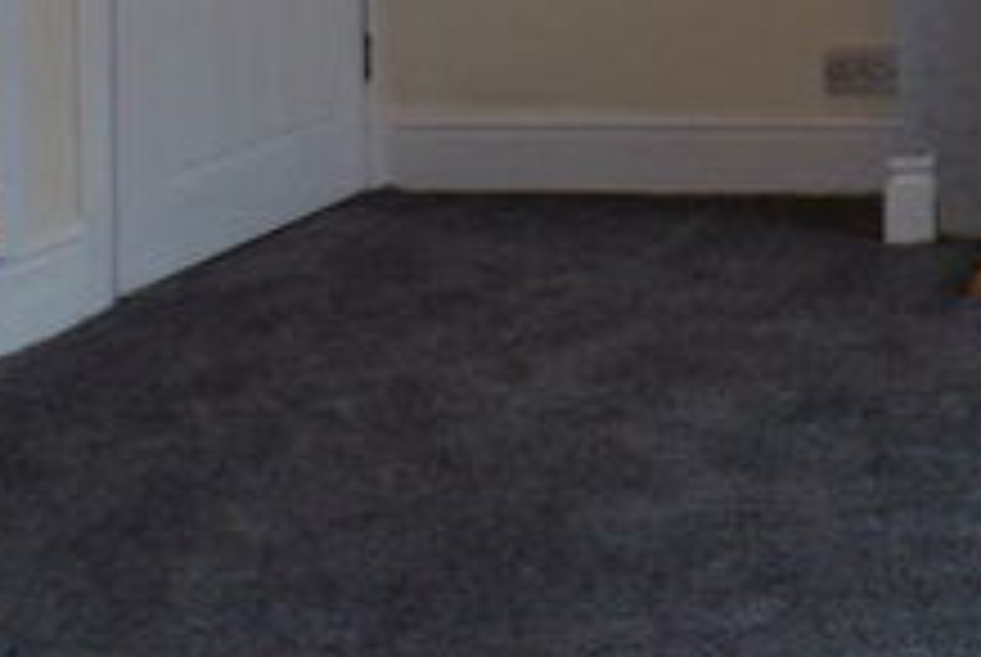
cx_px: 1436
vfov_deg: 16.1
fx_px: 2183
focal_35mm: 80
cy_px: -232
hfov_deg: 21.6
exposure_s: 1/60
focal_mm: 4.3
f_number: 3
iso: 152
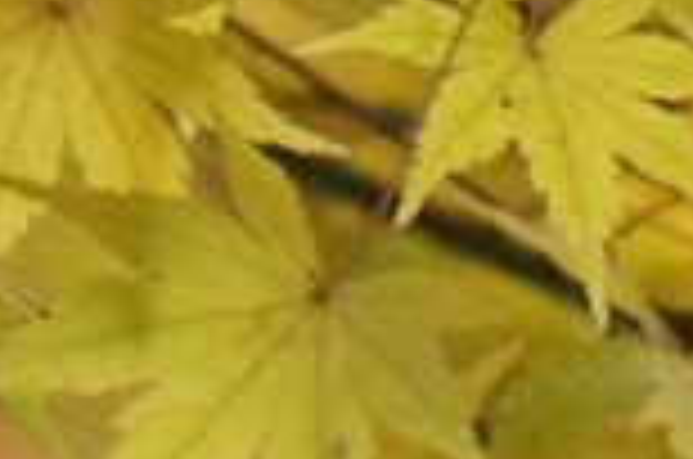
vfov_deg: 0.7
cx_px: 1359
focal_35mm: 2001
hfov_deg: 1.0
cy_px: 990
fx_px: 38439
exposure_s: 1/200
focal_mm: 200
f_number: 6.3
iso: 3200
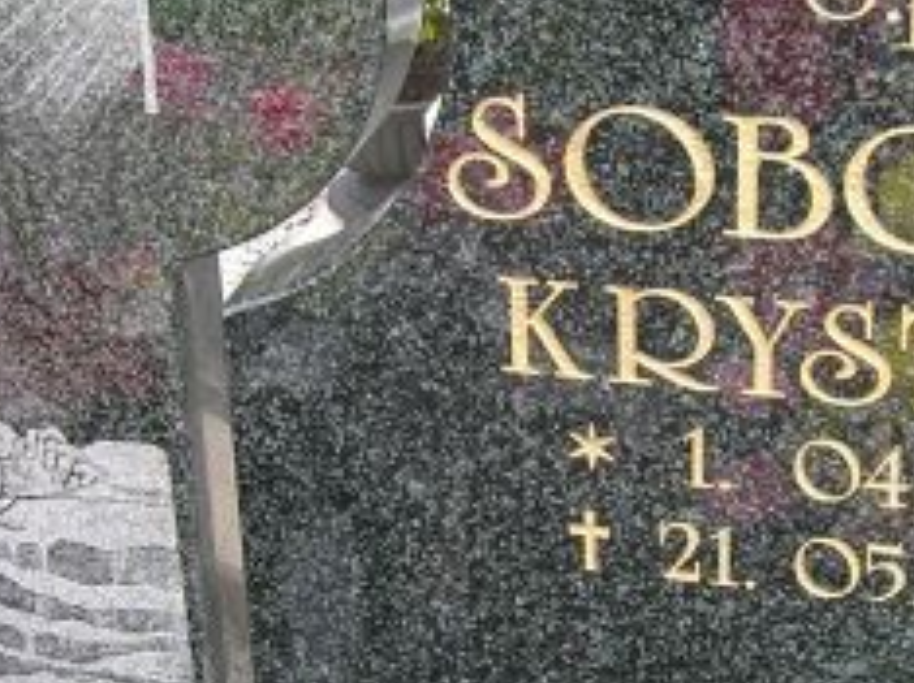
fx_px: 2453
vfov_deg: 15.9
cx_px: 500
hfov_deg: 21.1
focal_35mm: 93
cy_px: 349
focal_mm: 5.7
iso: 50
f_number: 4.9
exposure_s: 1/89.1
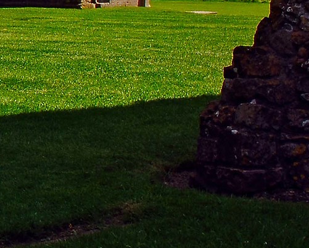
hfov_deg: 12.1
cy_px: -71
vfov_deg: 11.2
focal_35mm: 135
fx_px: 1235
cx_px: -370
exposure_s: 1/125
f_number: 11
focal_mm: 20
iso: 125
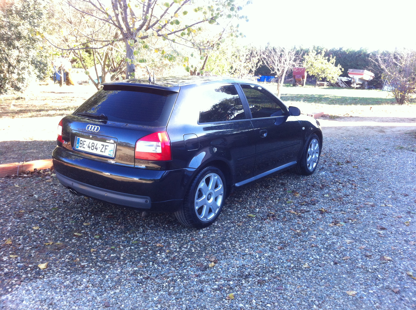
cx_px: 208
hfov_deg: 52.7
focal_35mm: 35
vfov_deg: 40.6
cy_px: 155
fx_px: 420
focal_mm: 3.85
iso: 125
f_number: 2.8
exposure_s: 1/120
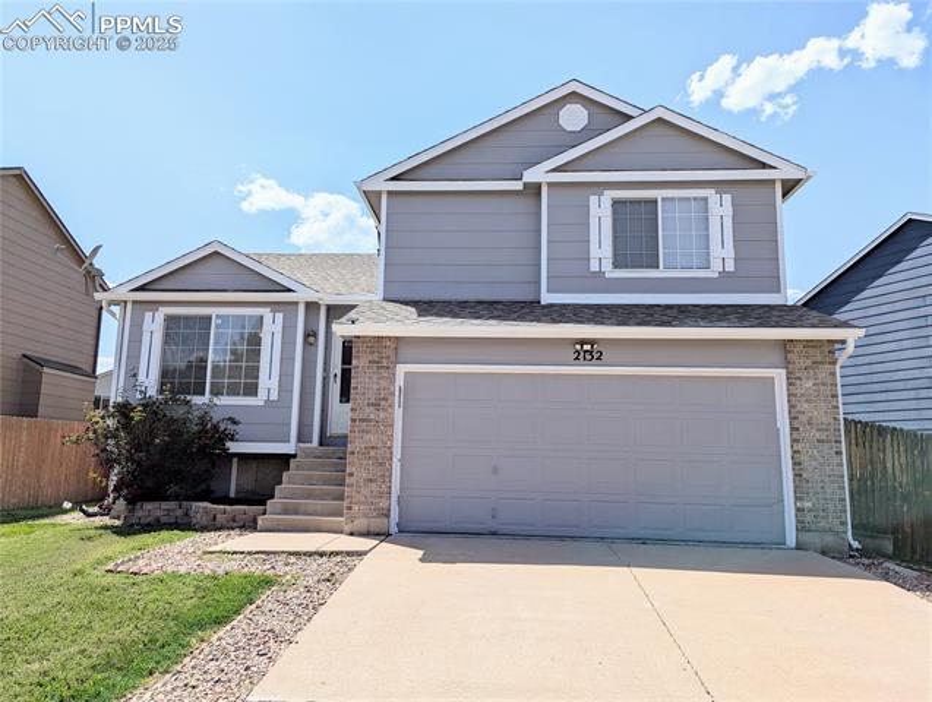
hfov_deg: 71.5
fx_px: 647
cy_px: 351
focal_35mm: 24
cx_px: 466
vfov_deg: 57.0
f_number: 1.85
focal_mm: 6.81
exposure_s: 1/3774
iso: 46
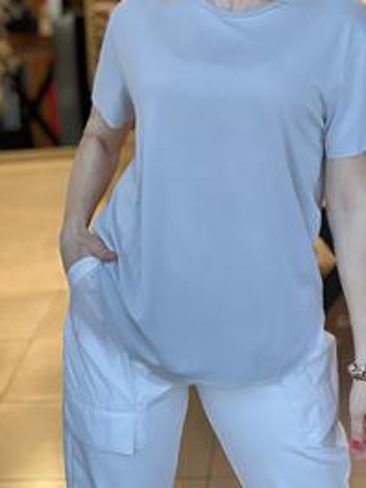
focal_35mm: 125
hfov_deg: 11.8
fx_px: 1762
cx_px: 264
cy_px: 116
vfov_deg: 15.7
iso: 125
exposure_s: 1/100
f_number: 2.8
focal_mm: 9
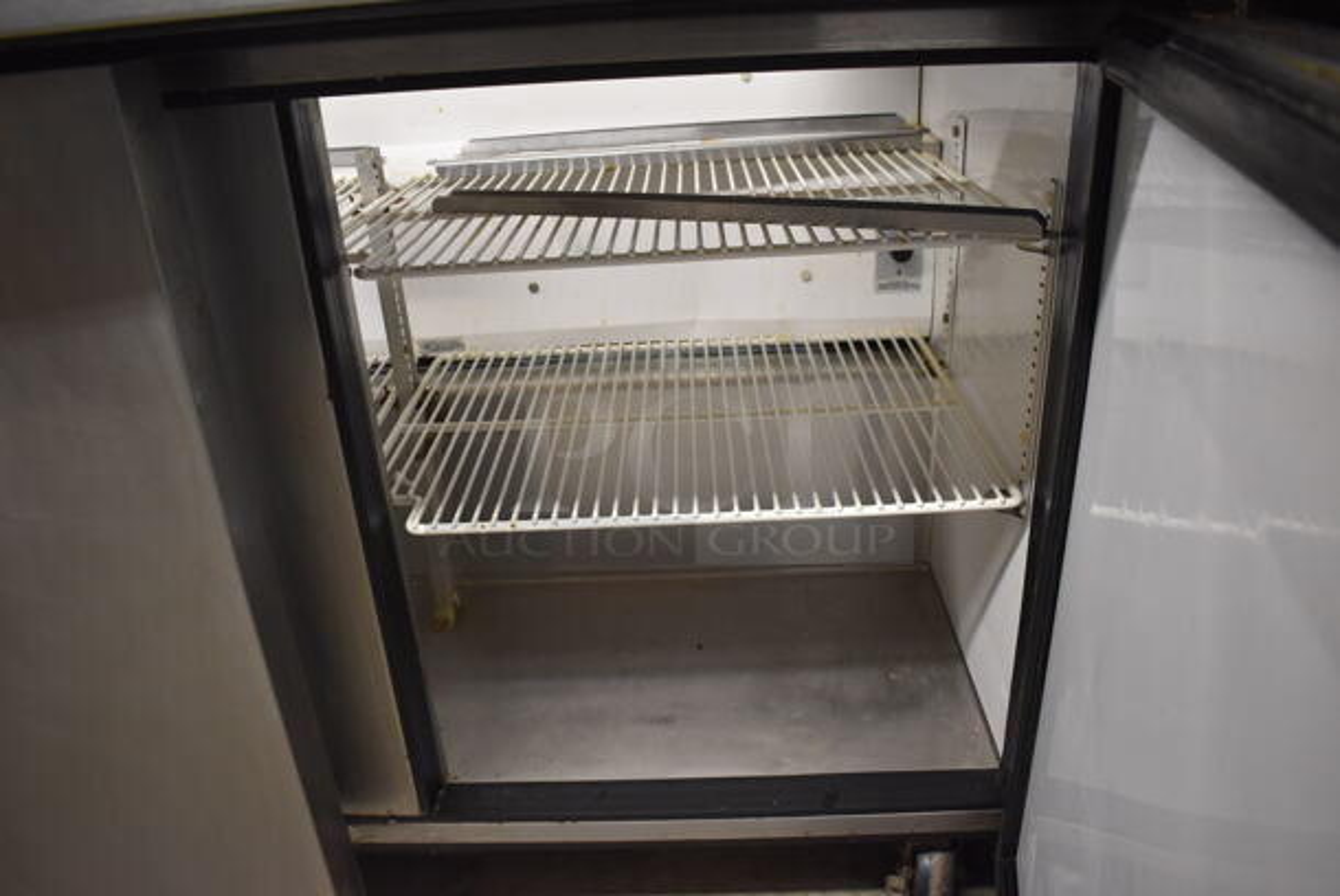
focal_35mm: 27
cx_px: 670
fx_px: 1006
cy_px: 448
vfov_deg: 48.0
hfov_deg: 67.3
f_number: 3.5
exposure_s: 1/125
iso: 1100
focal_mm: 18
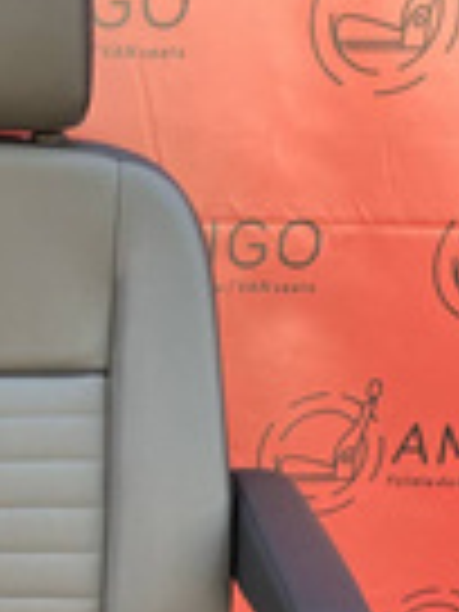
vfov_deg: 26.7
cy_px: 608
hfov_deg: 20.5
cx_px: -27
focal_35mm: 69
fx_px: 1220
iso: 80
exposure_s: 1/121
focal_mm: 5.1
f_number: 1.6
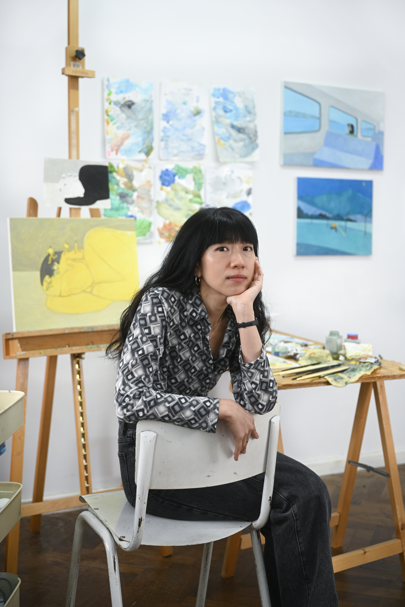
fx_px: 793
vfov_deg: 41.9
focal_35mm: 47
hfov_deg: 28.6
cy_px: 304
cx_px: 202
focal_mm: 47
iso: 500
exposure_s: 1/30
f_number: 2.8
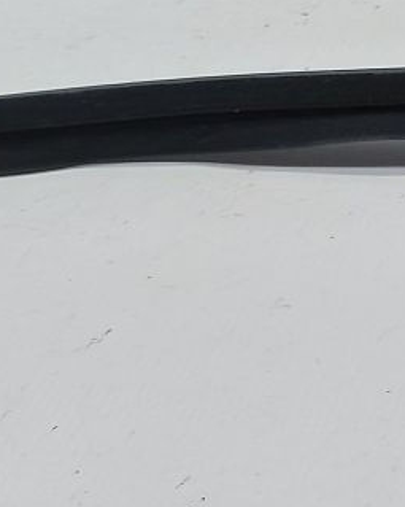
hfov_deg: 12.5
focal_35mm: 102
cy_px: 27
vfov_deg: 18.4
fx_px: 1529
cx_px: 906
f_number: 1.8
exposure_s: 1/50
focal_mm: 5.23
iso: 80
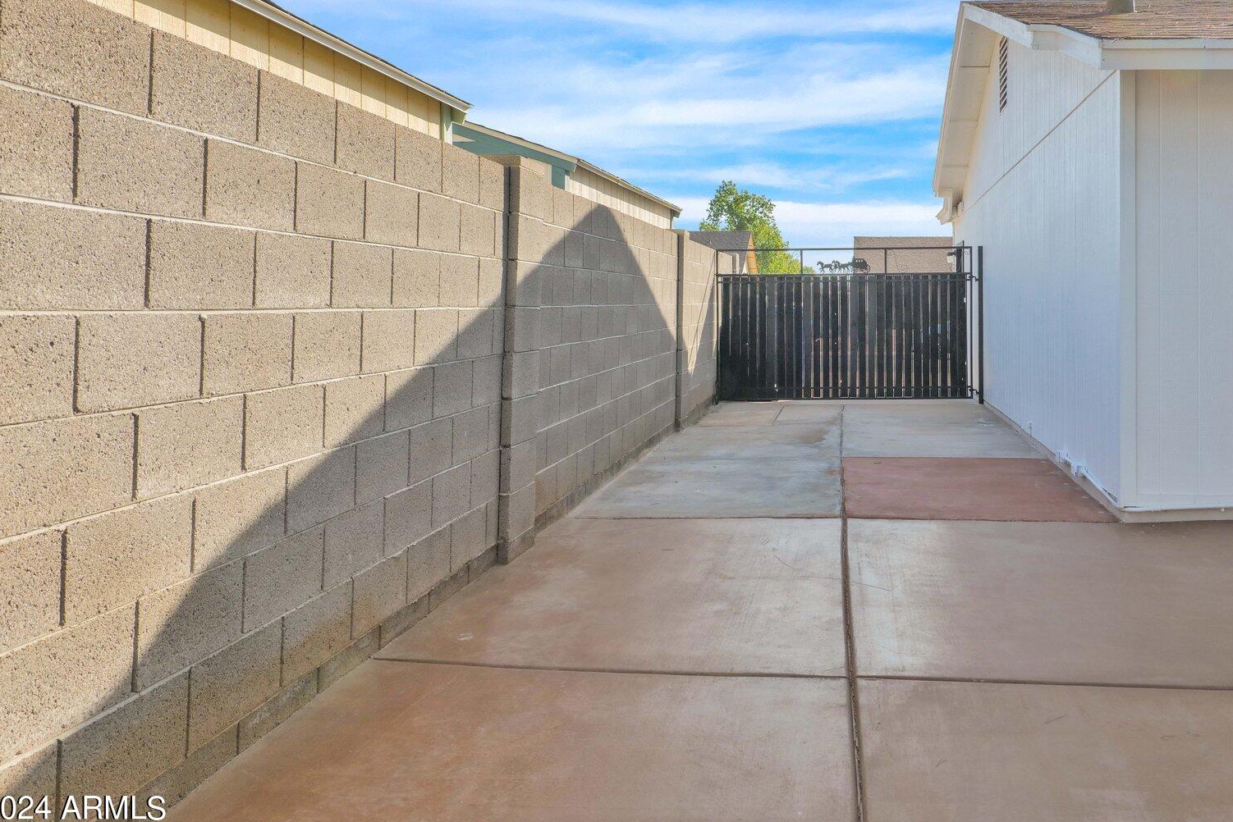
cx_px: 818
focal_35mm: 30
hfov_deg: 60.5
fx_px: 1028
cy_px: 299
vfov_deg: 43.2
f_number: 9
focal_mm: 22
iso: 500
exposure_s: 1/500
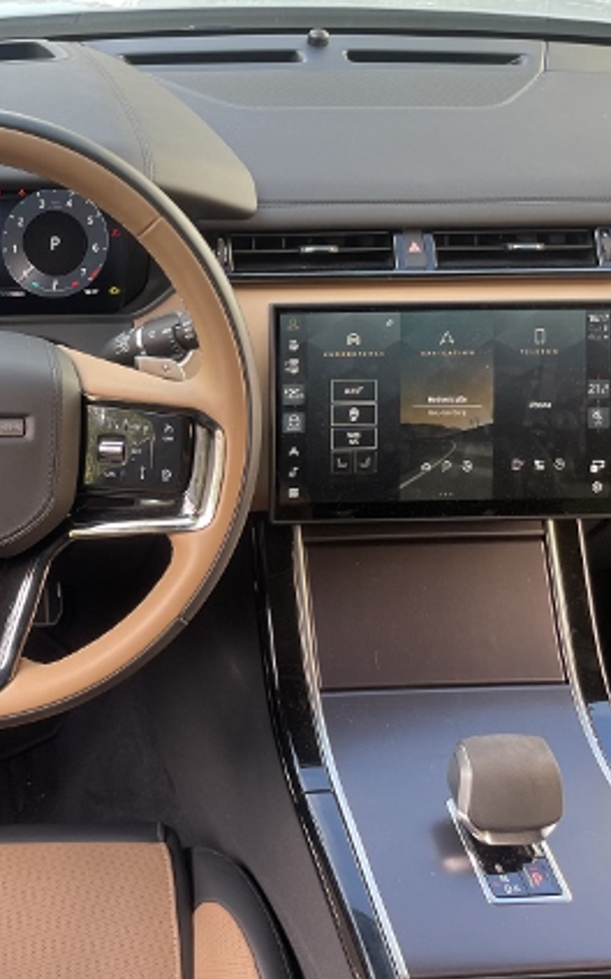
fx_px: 1147
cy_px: 499
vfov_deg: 46.2
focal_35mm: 43
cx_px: 7
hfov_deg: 28.1
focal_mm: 4.2
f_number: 1.6
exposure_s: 1/121
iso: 80
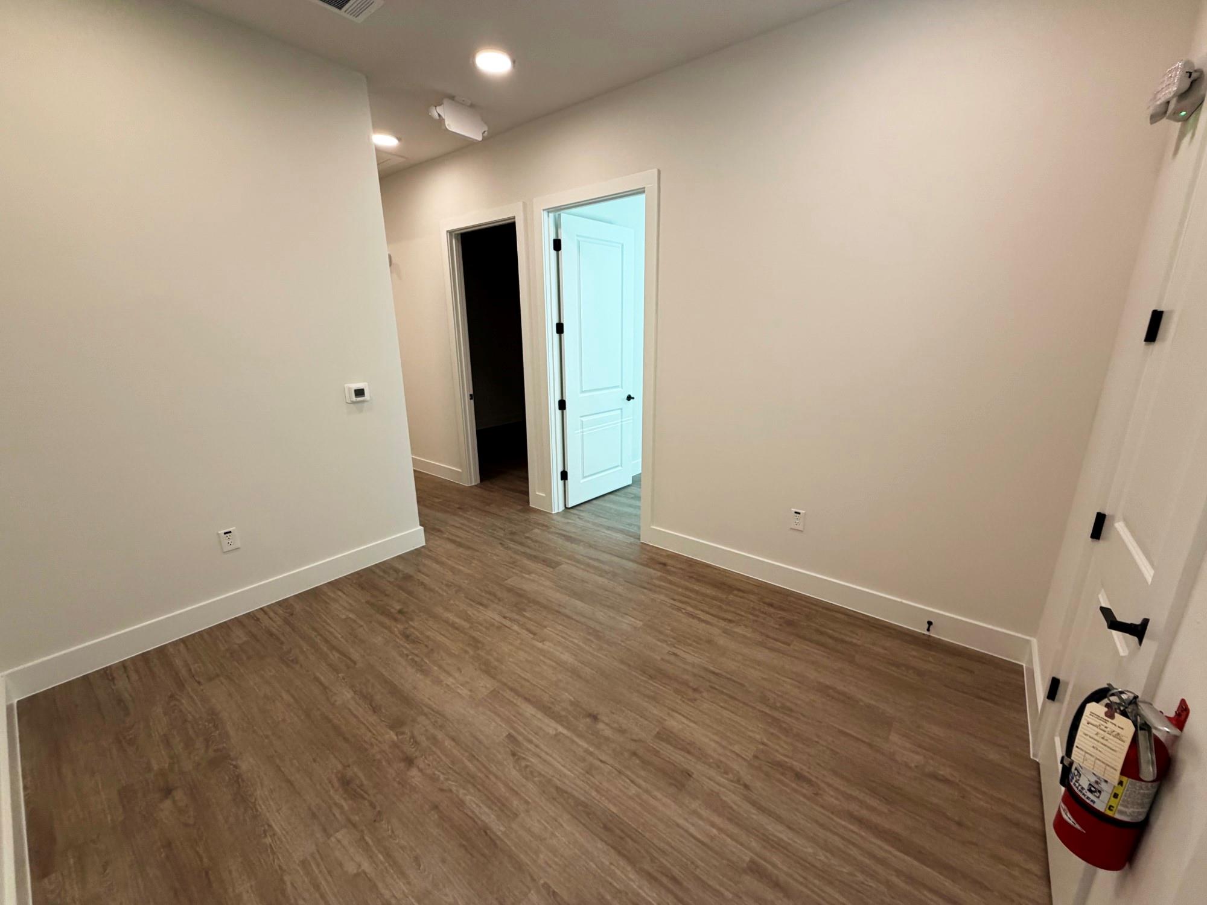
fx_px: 488
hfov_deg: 102.1
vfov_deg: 85.7
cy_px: 452
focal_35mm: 14
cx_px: 604
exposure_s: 1/120
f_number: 2.2
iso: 200
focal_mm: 2.2
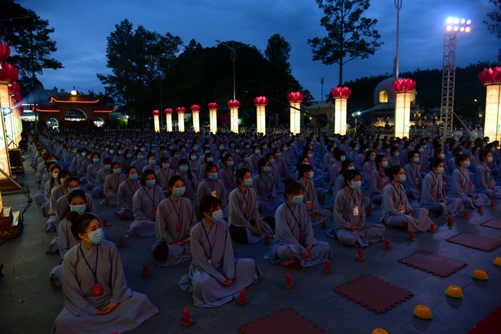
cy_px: 167
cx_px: 250
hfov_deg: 73.7
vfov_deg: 53.2
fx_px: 334
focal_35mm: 24
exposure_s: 1/20
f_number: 4
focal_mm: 24
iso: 1000
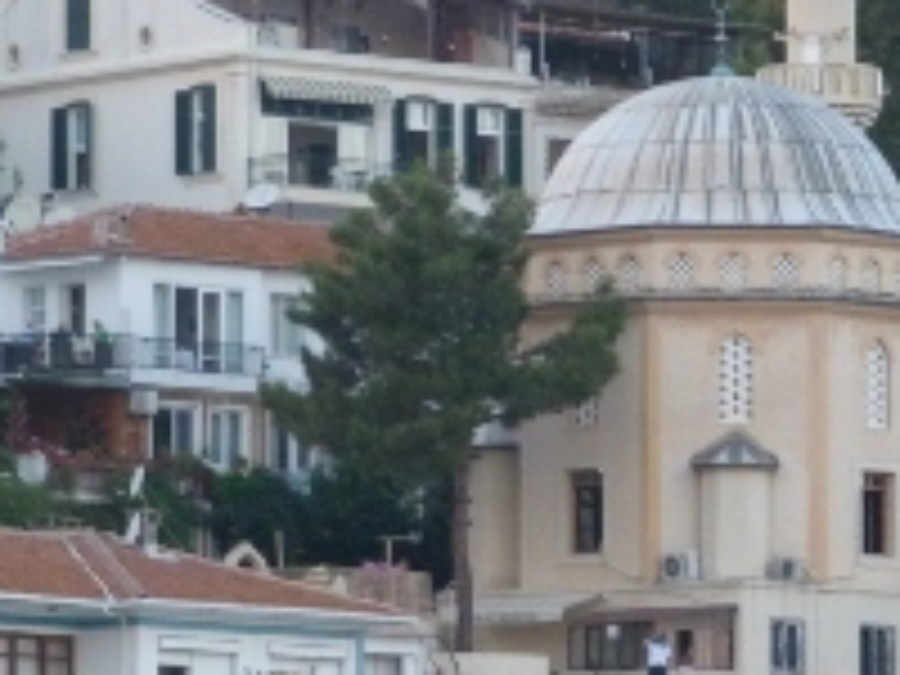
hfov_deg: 6.5
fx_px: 7956
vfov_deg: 4.9
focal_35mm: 306
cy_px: 574
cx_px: 549
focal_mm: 20.1
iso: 320
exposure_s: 1/60
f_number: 3.5
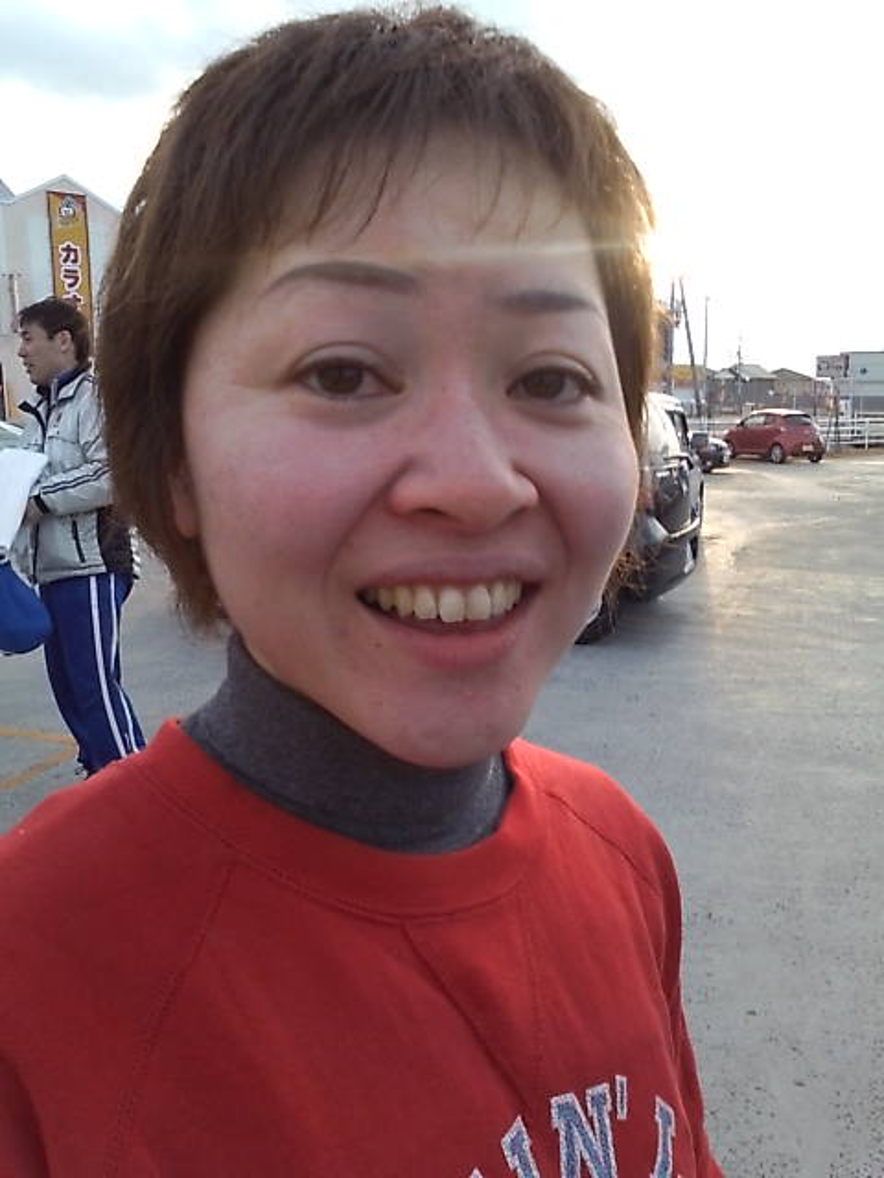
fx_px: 987
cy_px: 589
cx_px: 442
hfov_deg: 48.2
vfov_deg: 61.7
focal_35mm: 29
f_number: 3.5
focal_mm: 3.73
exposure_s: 1/83.3
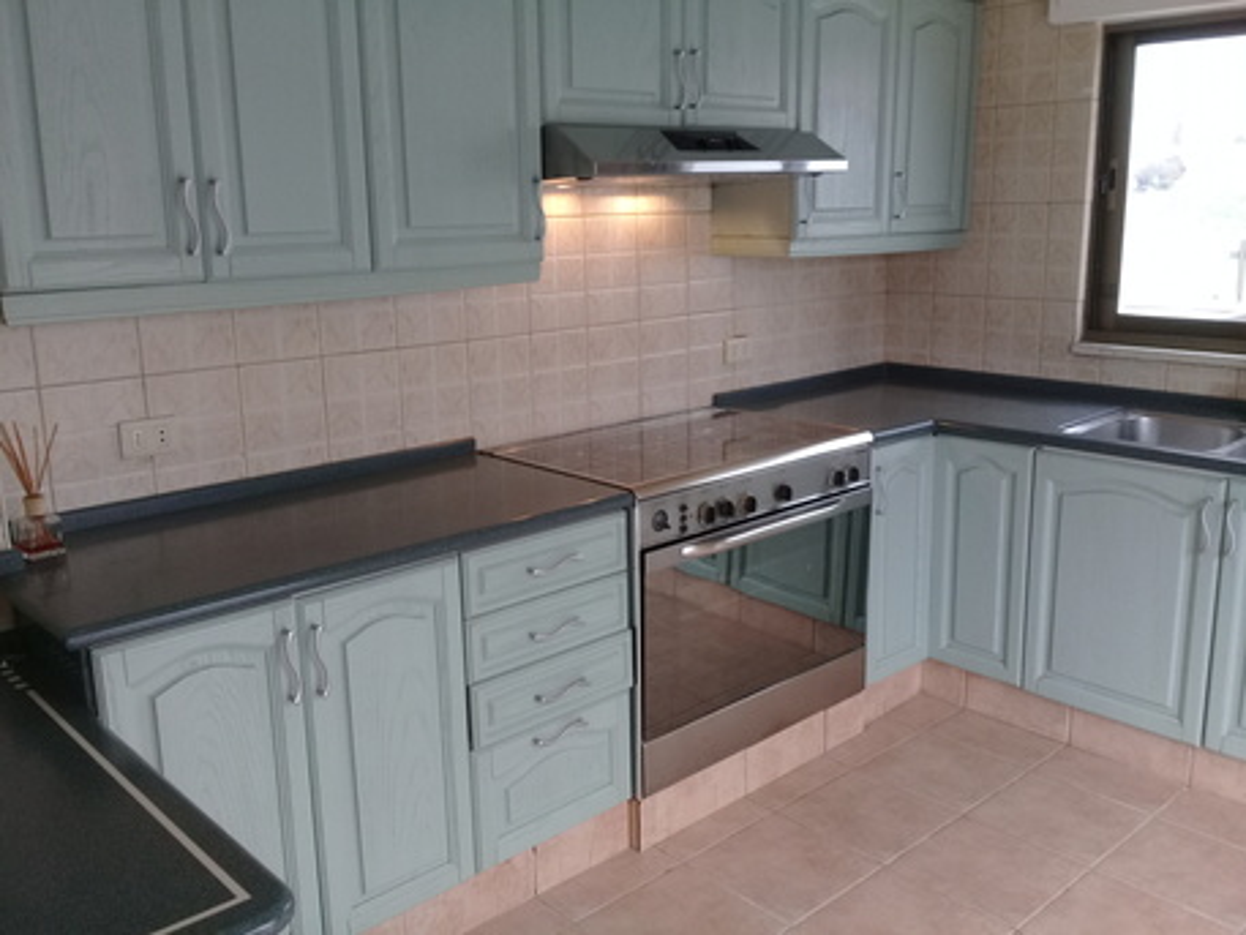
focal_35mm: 31
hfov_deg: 58.3
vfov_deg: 45.5
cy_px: 468
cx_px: 623
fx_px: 1116
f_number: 2.2
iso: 64
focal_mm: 3.3
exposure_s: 1/33
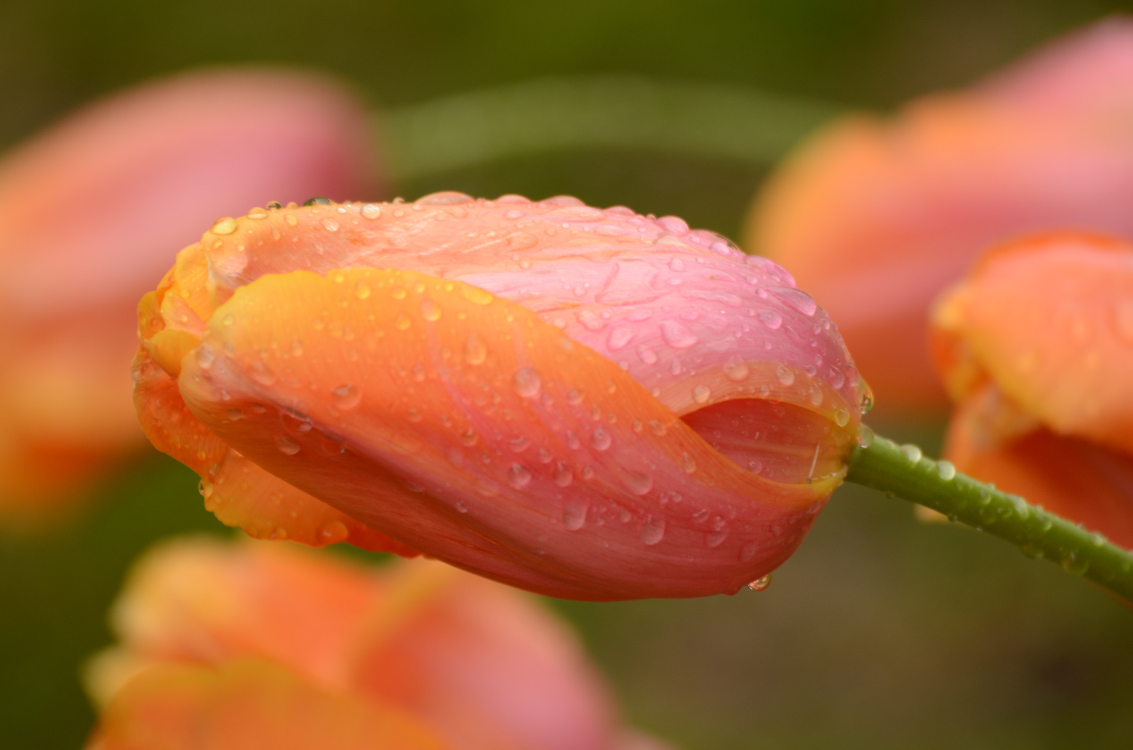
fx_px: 7301
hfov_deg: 8.9
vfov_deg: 5.9
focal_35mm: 232
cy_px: 375
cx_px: 566
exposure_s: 1/500
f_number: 4.8
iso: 200
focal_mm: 155
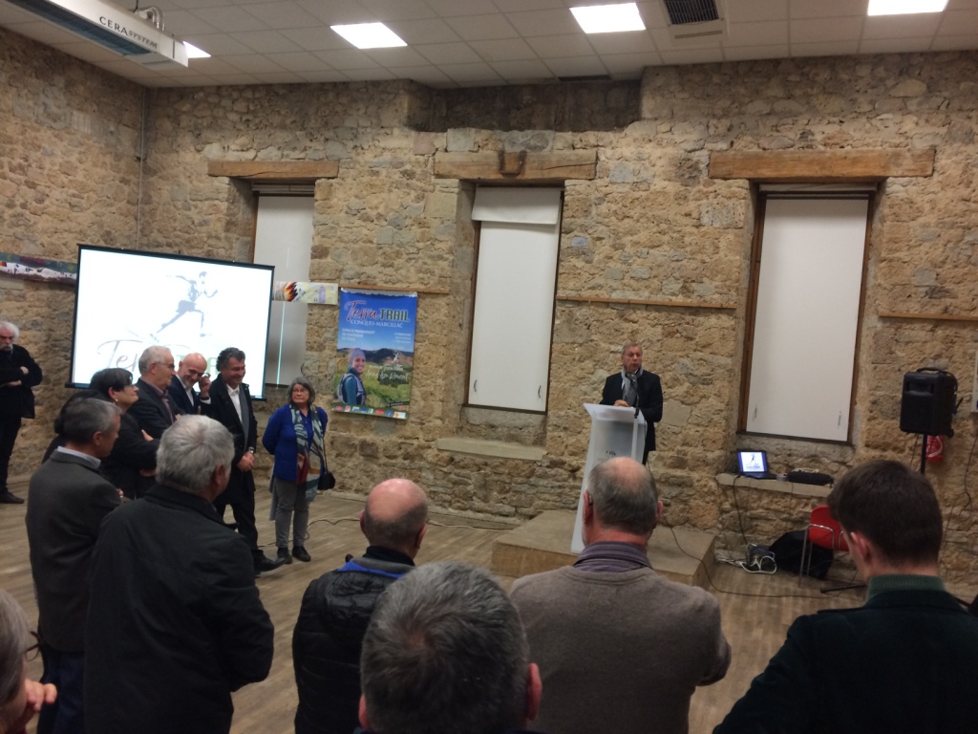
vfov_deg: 48.2
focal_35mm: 29
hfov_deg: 61.7
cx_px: 489
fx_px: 819
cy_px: 367
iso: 160
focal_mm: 4.15
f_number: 2.2
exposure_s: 1/33
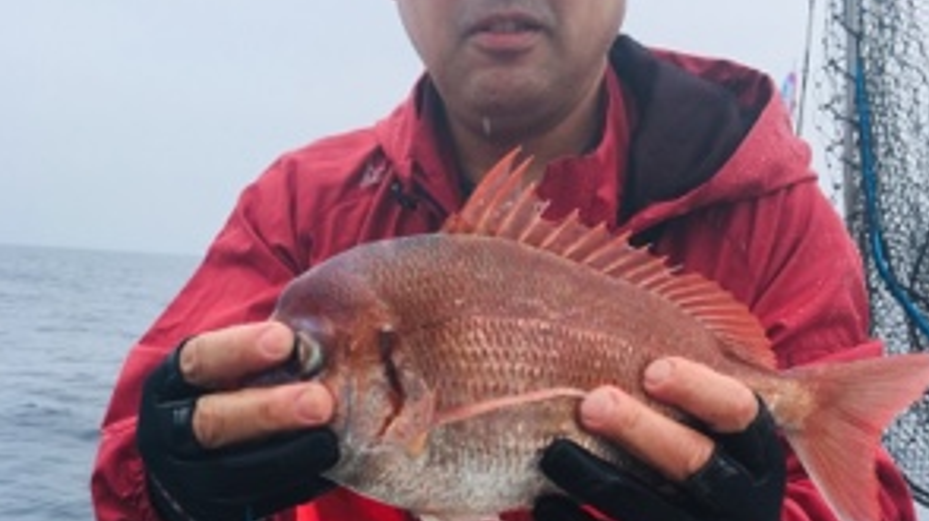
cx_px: 464
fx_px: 1059
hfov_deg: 47.4
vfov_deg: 26.8
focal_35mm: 43
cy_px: 455
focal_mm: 4.15
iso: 25
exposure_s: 1/785
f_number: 2.2
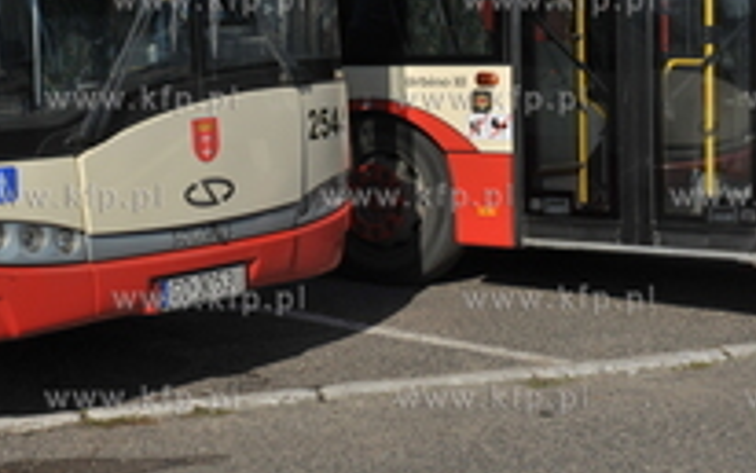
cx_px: 338
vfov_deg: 14.6
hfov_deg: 23.3
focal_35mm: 89
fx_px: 1835
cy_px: 48
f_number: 9
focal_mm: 45
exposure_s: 1/1250
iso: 400
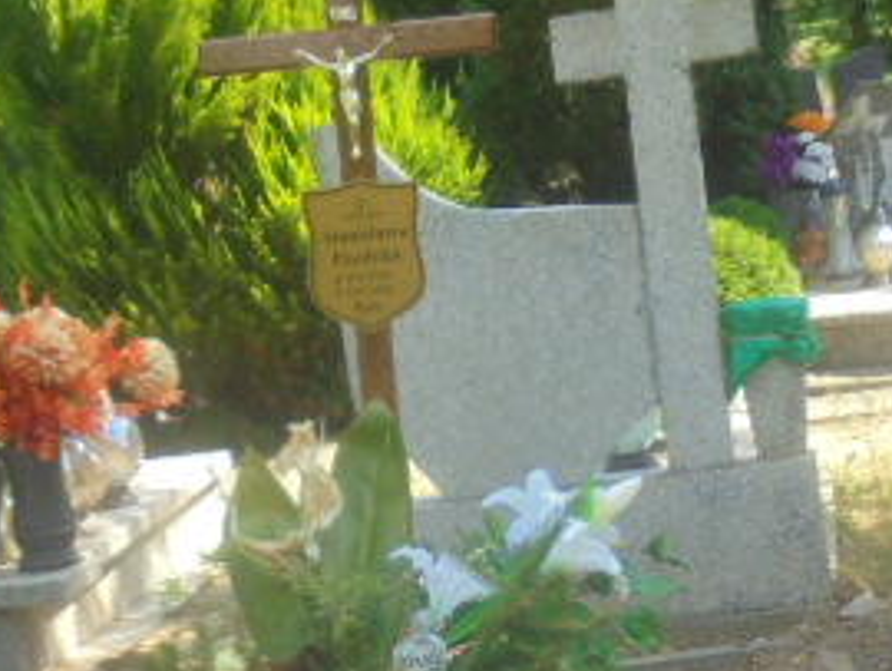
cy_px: 654
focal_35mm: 90
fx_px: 2321
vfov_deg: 16.1
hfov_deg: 21.8
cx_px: 429
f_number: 4.2
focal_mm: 6.9
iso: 100
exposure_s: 1/125
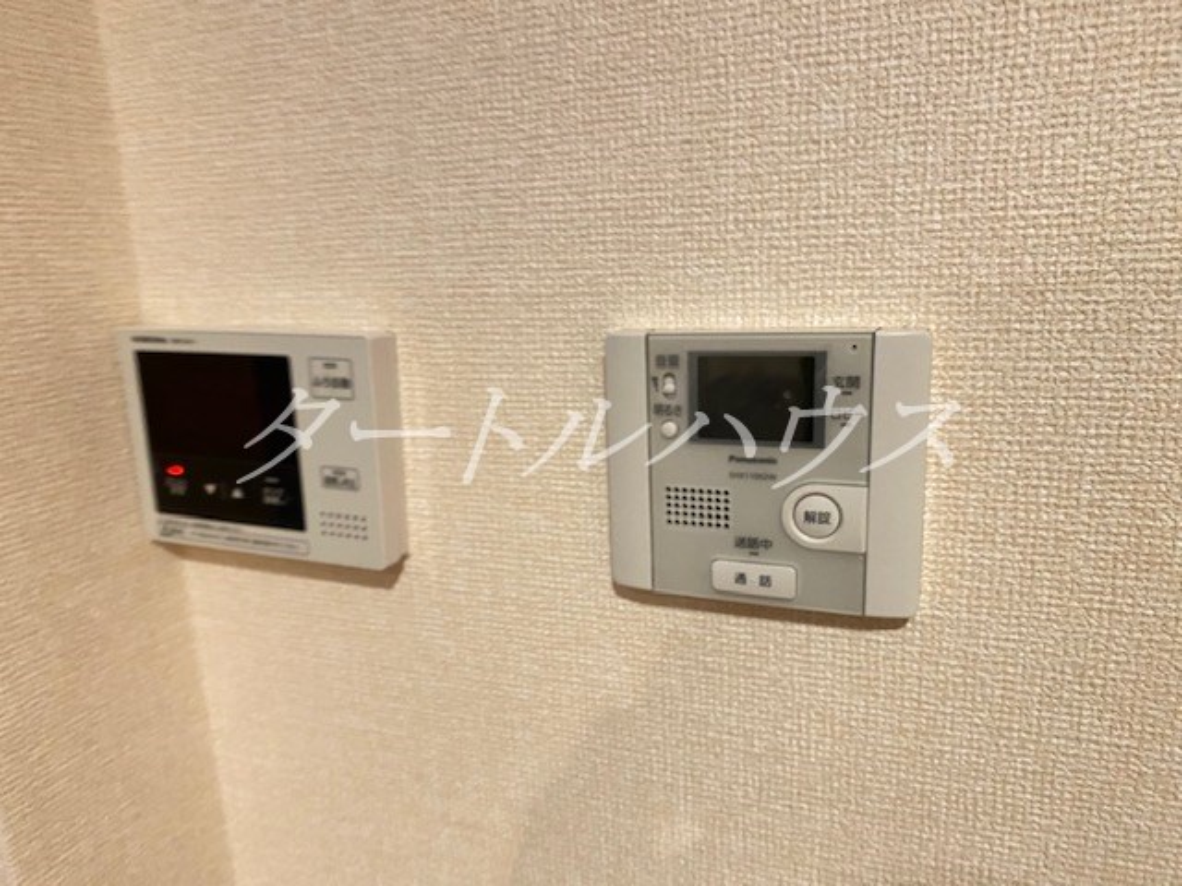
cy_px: 443
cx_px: 591
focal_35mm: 26
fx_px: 888
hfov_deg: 67.3
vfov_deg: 53.1
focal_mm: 4.25
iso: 500
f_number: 1.8
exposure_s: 1/40
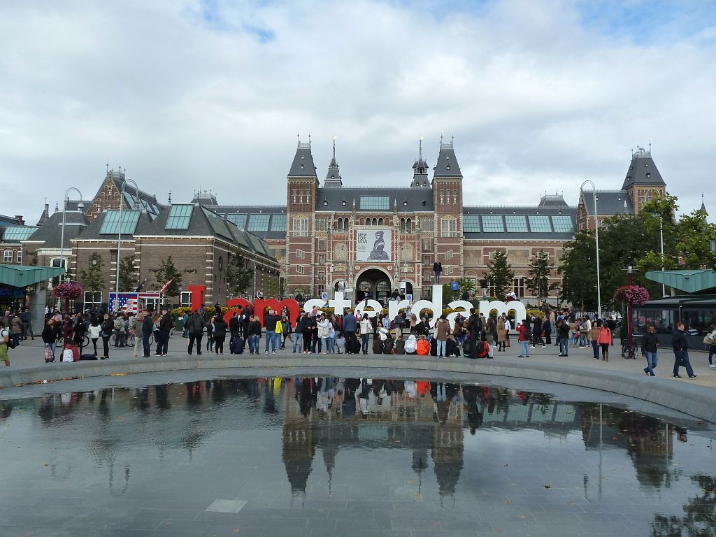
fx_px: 558
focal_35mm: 27
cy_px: 268
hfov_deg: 65.3
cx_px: 358
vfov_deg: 51.4
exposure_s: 1/400
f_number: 4.5
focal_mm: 4.4
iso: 125
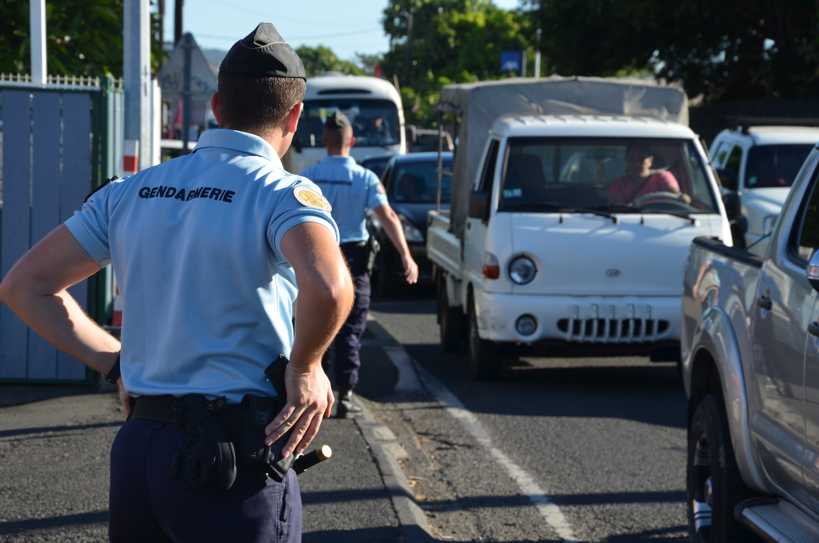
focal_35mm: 128
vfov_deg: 10.7
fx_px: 2895
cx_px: 410
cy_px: 272
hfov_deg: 16.1
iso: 180
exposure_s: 1/250
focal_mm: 85
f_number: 8
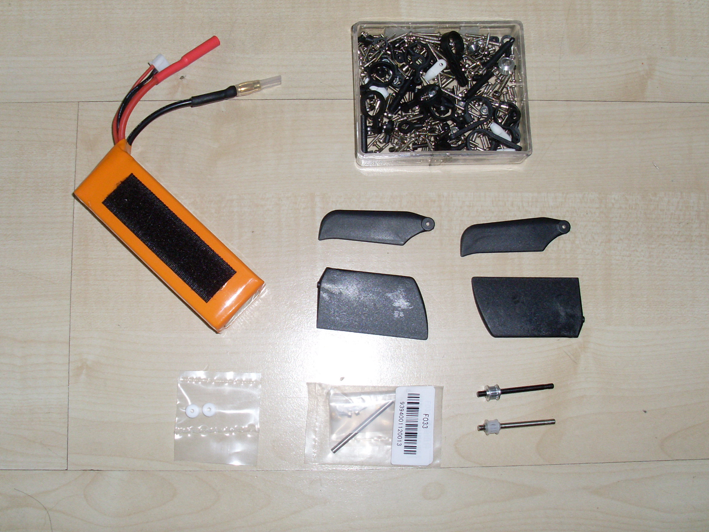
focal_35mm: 44
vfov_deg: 32.9
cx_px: 369
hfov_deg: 42.9
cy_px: 245
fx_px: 901
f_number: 3
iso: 100
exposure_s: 1/45
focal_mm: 6.3
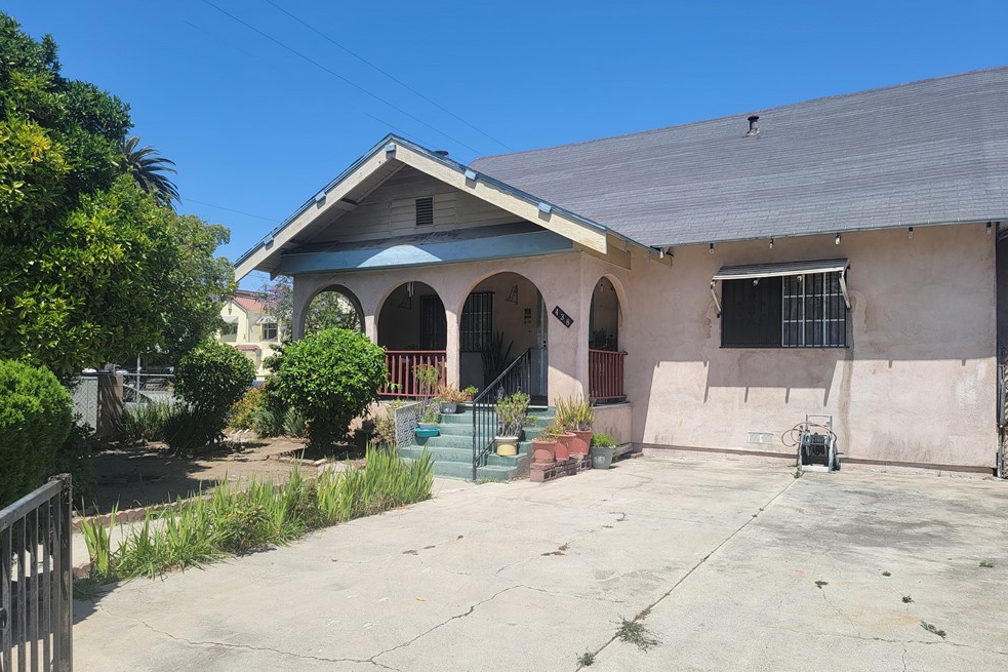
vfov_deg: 49.5
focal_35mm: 26
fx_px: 728
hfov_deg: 69.4
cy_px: 352
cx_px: 497
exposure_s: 1/994
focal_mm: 6.7
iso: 16
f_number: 1.8
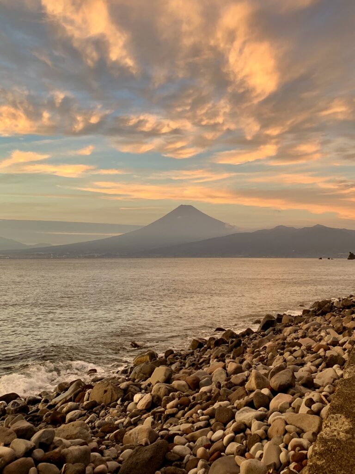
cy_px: 237
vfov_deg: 67.3
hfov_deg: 53.1
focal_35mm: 26
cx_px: 178
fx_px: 356
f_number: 1.8
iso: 40
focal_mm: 4.25
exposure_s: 1/121
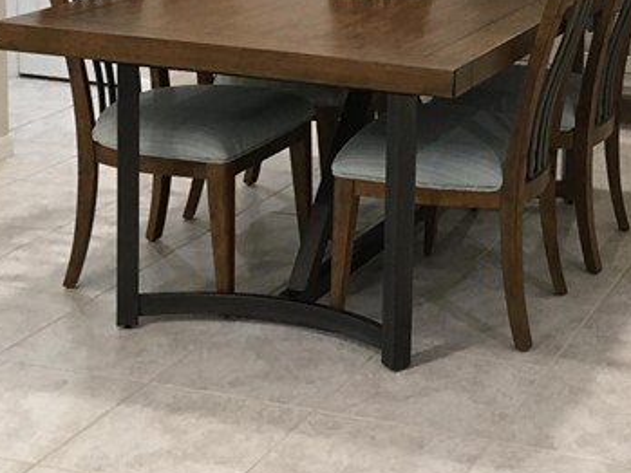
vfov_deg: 16.9
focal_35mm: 85
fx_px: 1550
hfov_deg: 22.6
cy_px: -22
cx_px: 537
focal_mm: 4.15
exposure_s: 1/30
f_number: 2.2
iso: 100
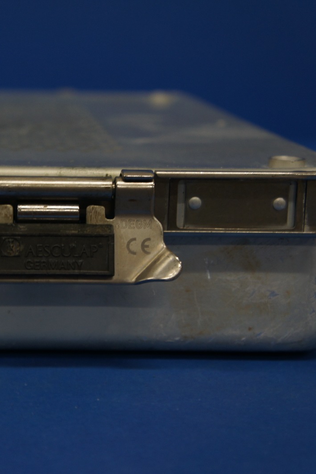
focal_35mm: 77
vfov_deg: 26.3
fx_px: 1014
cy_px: 238
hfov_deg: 17.5
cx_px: 35
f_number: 4.5
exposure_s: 1/6
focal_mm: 34
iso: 200
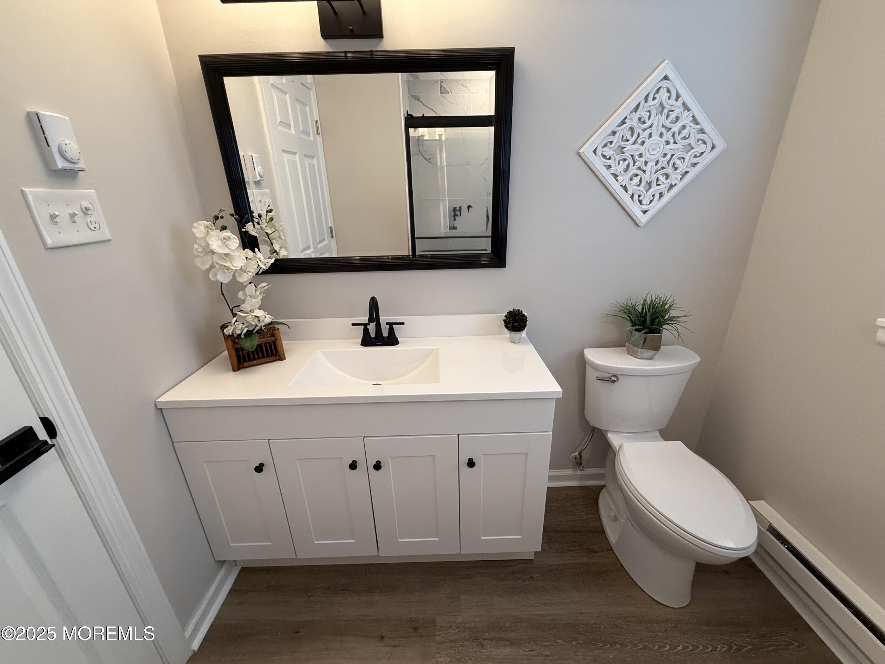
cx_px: 442
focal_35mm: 14
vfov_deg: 85.7
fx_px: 358
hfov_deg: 102.1
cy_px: 332
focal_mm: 2.22
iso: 250
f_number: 2.2
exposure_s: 1/120
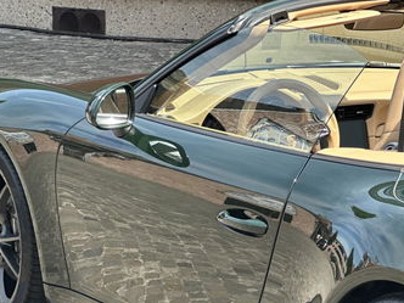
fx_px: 2077
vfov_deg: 8.3
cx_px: 374
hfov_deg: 11.0
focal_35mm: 178
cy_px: 291
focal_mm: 9
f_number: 2.8
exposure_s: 1/121
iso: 25
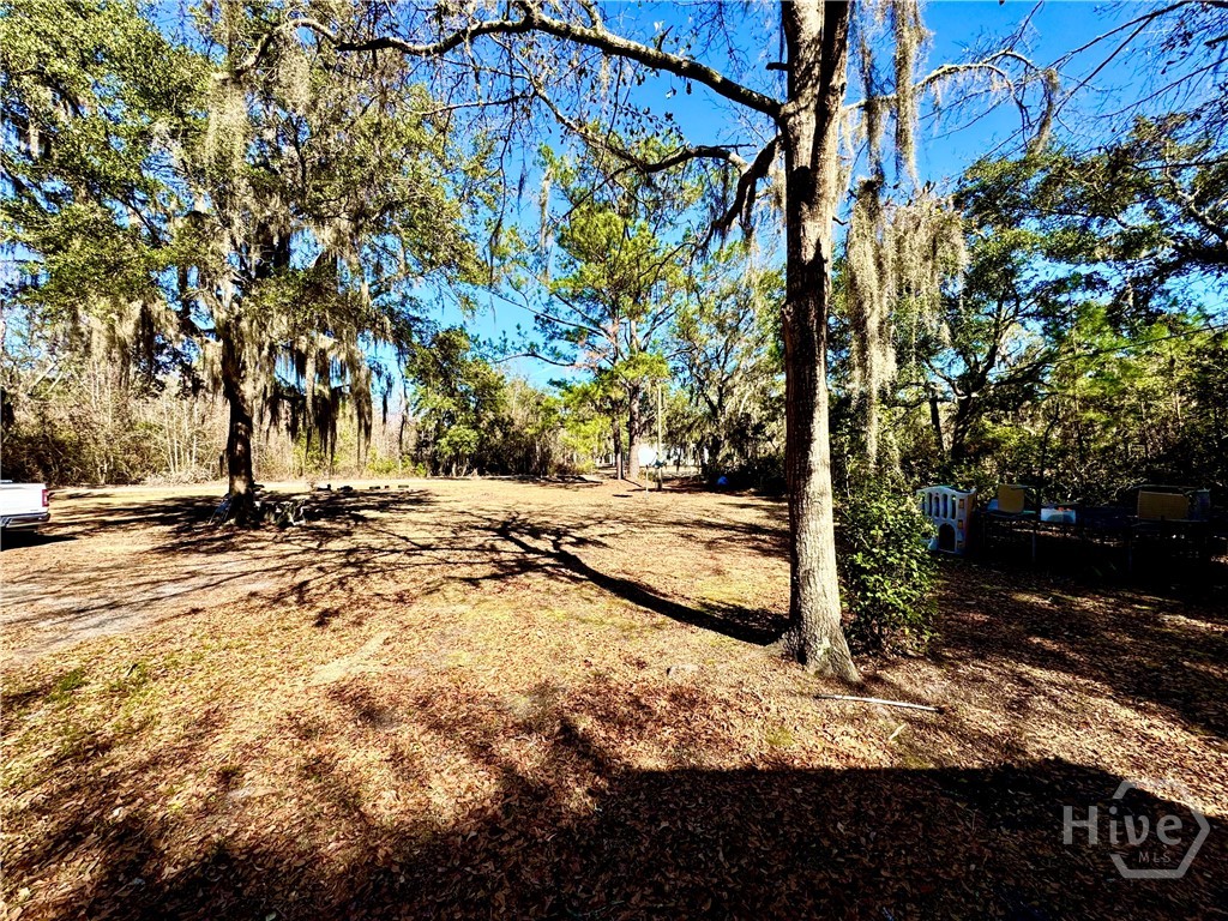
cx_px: 614
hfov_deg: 102.1
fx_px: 497
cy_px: 460
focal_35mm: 14
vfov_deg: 85.7
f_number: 2.2
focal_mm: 2.22
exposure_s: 1/944
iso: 50
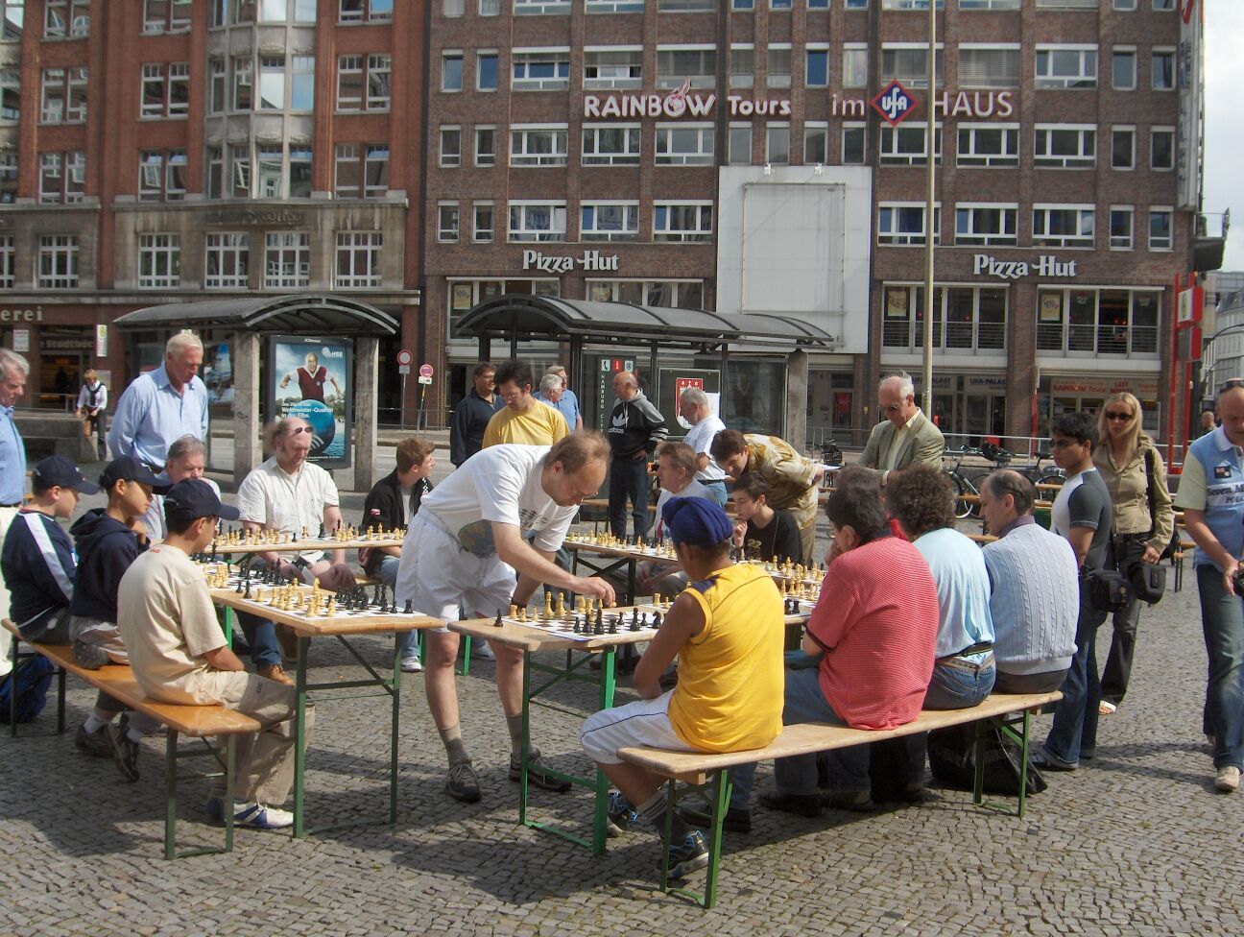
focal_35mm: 39
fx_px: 1404
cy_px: 468
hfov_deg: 47.8
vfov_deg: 36.9
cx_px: 622
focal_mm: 8
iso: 100
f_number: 4.8
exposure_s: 1/379
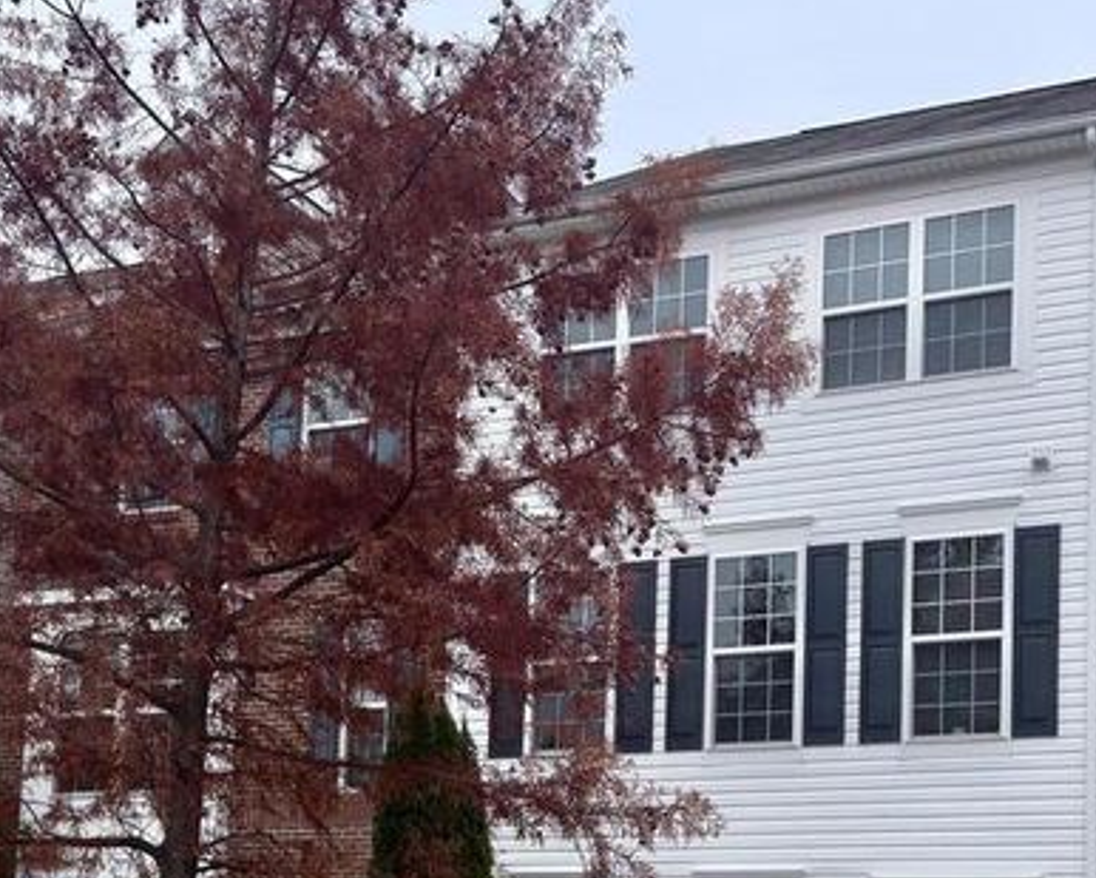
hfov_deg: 31.9
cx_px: 639
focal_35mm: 59
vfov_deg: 24.9
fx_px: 1914
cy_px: 820
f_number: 1.78
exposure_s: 1/3058
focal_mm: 6.76
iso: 80
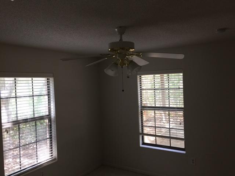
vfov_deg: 48.2
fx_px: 197
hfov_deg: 61.7
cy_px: 88
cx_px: 118
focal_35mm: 29
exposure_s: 1/30
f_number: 2.2
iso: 32
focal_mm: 4.15
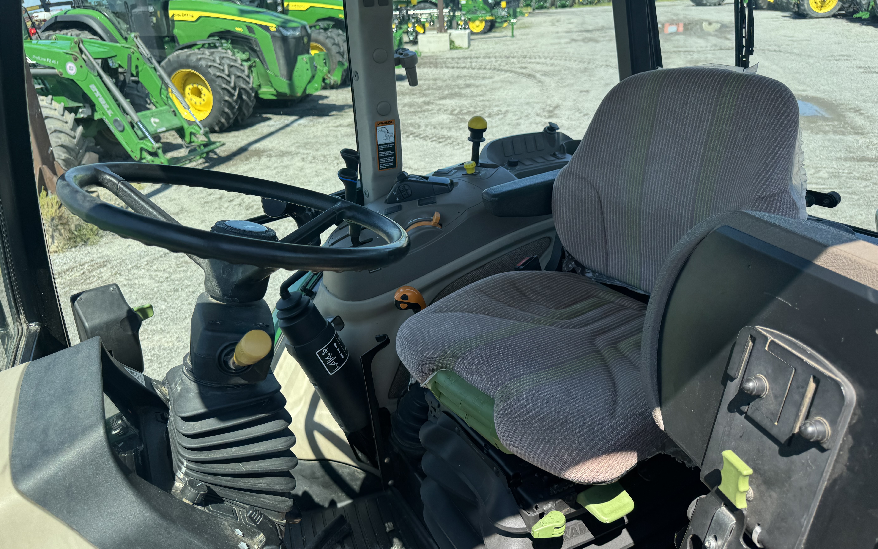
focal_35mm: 26
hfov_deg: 70.4
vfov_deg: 47.5
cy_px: 250
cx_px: 436
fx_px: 622
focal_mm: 6.76
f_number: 1.78
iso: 80
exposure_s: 1/1678
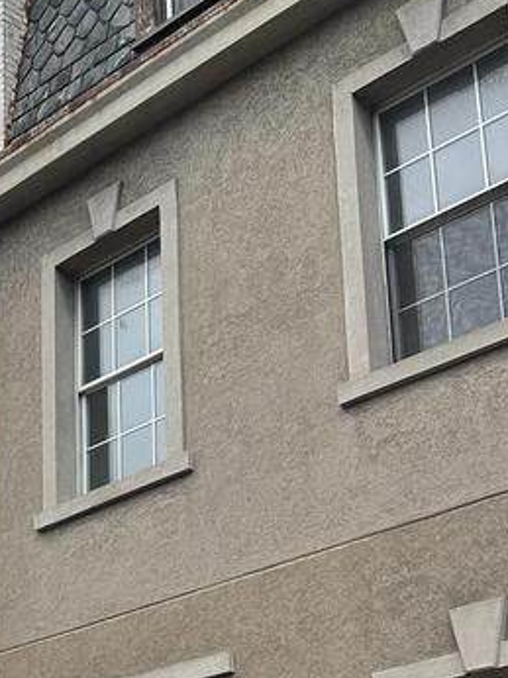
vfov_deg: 24.7
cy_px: 686
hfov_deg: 18.0
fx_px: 1469
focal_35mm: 75
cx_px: -200
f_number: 1.78
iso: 80
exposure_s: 1/1183
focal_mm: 6.86
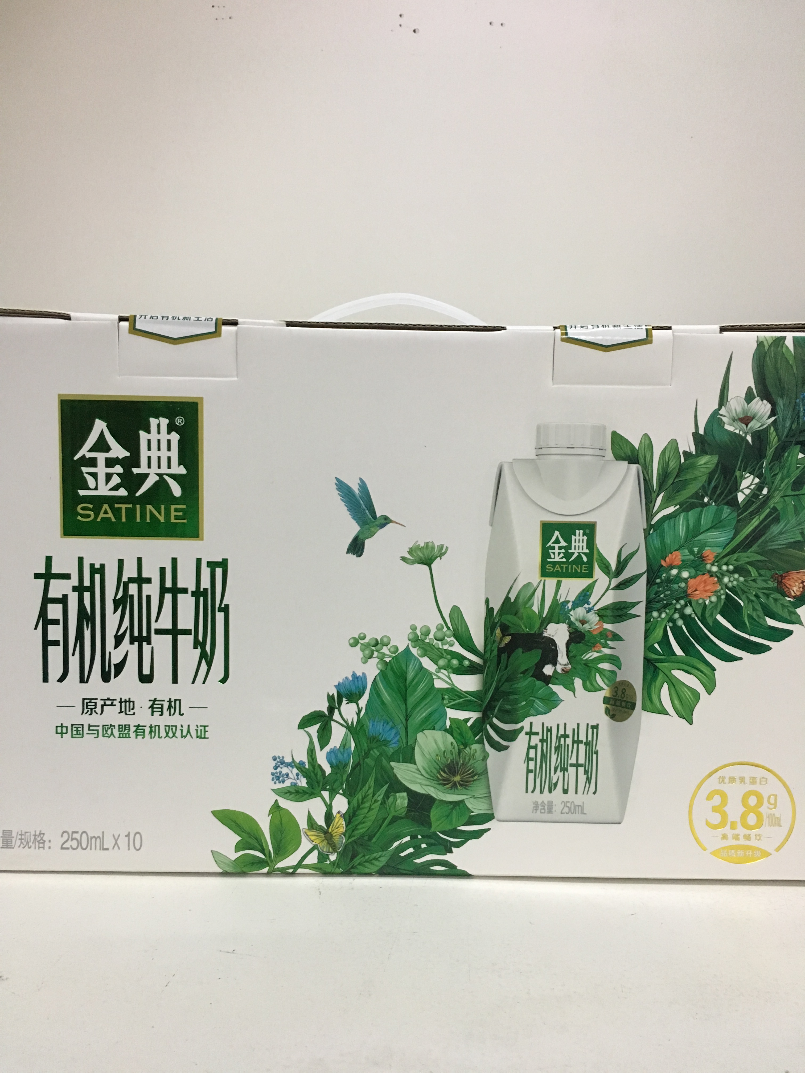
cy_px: 536
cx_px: 402
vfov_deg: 61.7
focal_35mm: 29
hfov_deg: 48.2
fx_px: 899
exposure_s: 1/20
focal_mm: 4.15
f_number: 2.2
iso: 200
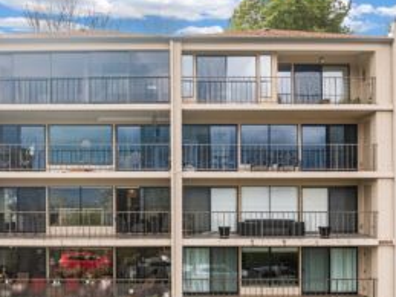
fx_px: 423
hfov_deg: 50.1
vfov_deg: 38.1
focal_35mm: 37
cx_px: 180
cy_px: 206
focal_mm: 12.29
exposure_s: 1/3200
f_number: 2.8
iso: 400
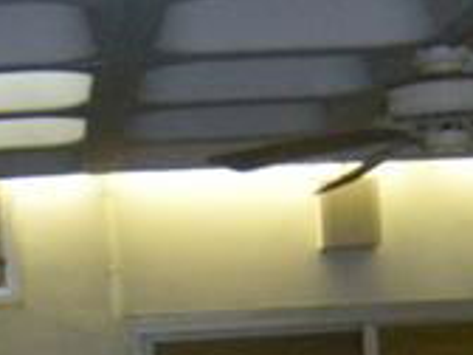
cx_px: 191
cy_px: 580
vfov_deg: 10.6
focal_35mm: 133
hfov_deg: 14.8
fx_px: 1817
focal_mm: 5.9
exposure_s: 1/60
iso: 400
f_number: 3.8
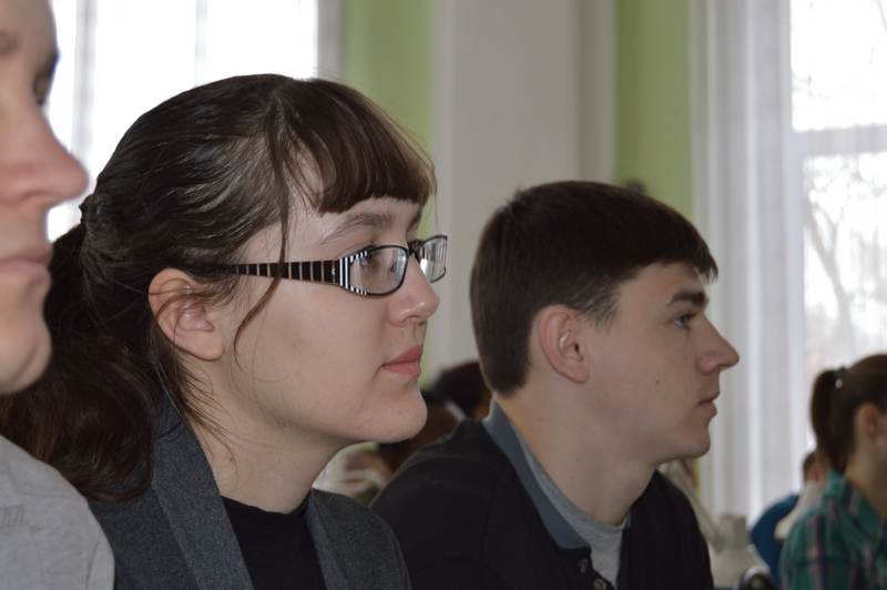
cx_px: 444
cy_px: 295
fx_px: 1772
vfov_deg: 18.9
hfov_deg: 28.1
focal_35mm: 72
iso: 640
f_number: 5.3
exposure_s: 1/60
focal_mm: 48
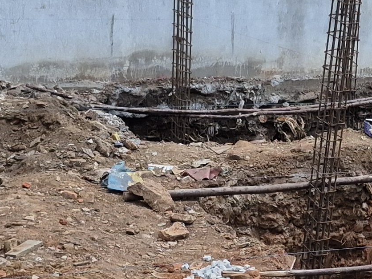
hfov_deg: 17.5
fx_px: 1182
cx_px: 376
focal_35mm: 110
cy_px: 162
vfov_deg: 13.5
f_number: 1.8
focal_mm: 5.4
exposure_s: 1/100
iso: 320
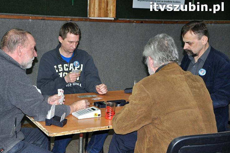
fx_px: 376
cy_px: 84
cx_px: 97
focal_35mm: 59
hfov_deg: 33.9
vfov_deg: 22.9
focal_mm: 34
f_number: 4.5
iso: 1250
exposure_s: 1/60
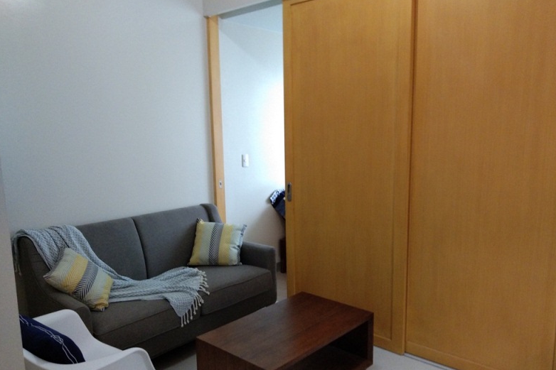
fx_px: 510
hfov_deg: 57.2
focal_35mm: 33
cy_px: 208
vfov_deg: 39.9
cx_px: 282
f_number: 2.2
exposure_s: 1/25
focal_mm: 3.69
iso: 320
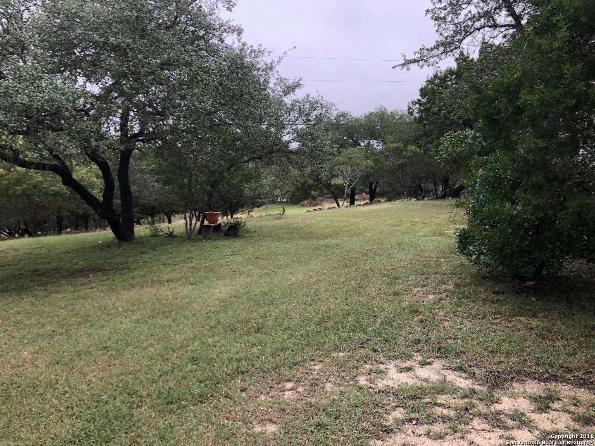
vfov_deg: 49.7
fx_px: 481
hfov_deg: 63.4
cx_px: 298
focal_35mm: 28
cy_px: 223
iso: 40
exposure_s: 1/122
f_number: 1.8
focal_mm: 4
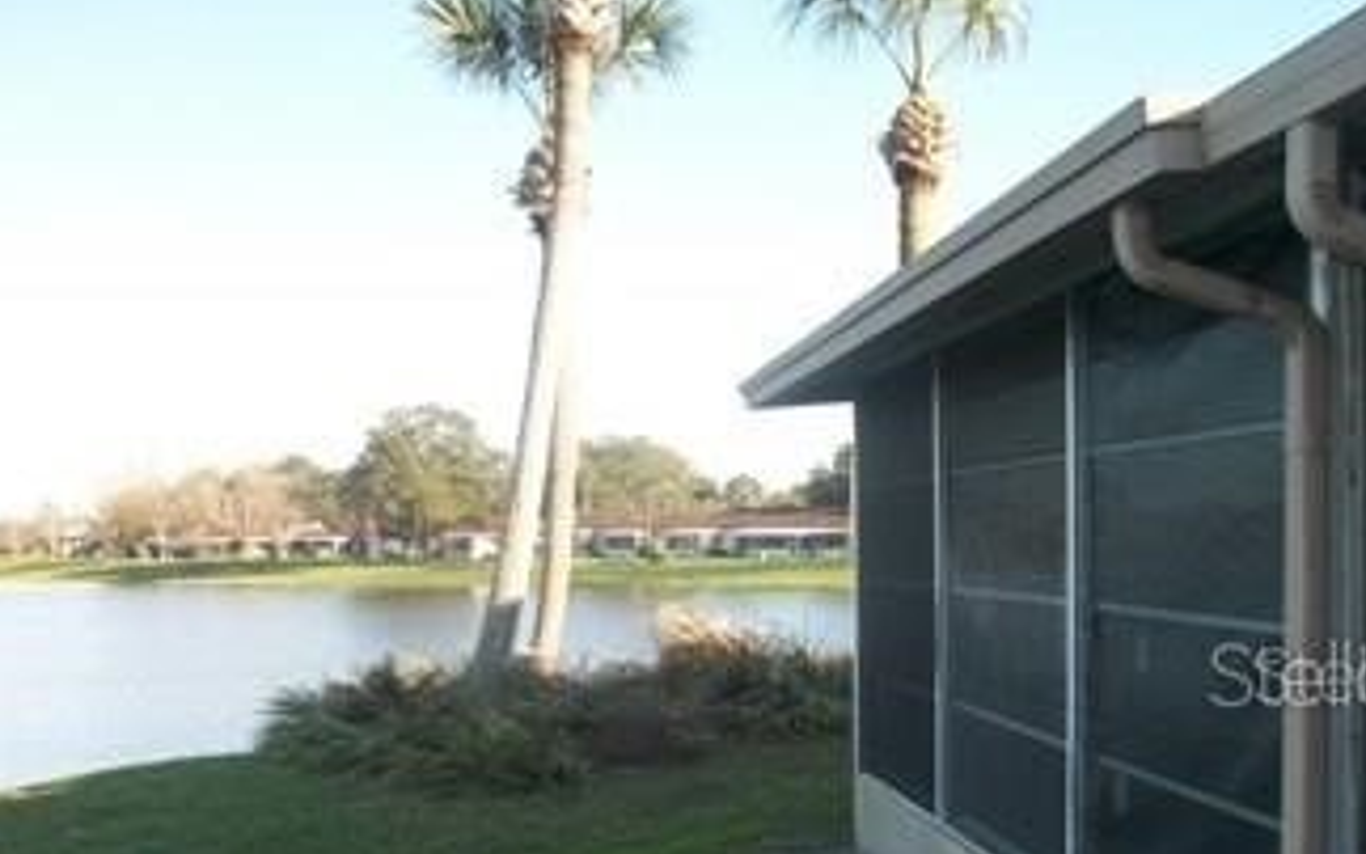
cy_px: 672
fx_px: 1750
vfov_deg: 27.0
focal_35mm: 47
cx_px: 660
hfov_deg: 42.6
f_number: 2.9
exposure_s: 1/320
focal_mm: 5.7
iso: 80
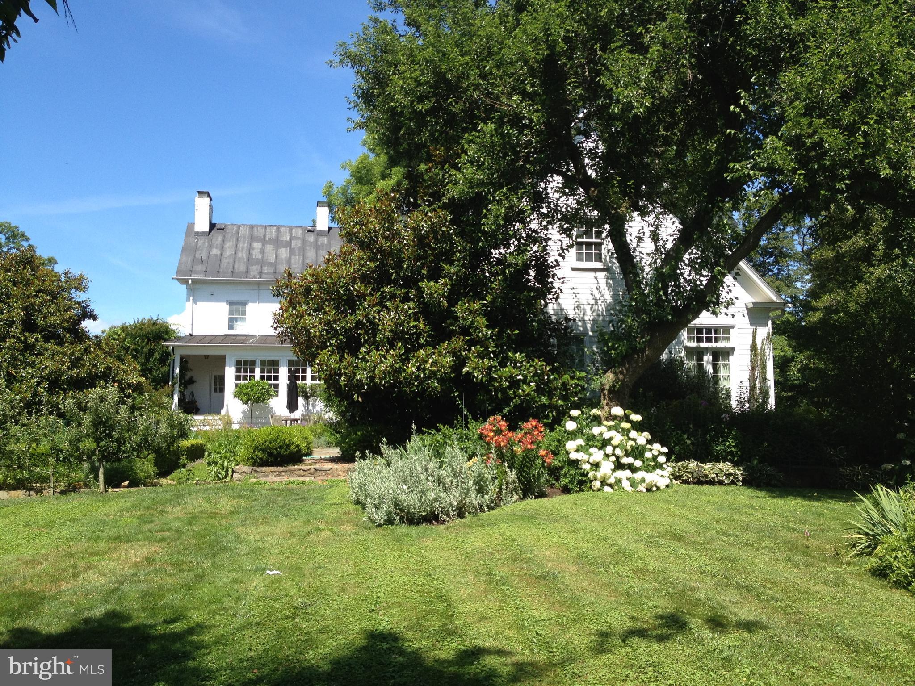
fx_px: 925
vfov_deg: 40.7
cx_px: 458
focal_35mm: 35
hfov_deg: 52.6
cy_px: 343
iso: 64
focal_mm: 4.28
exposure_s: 1/905
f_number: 2.4
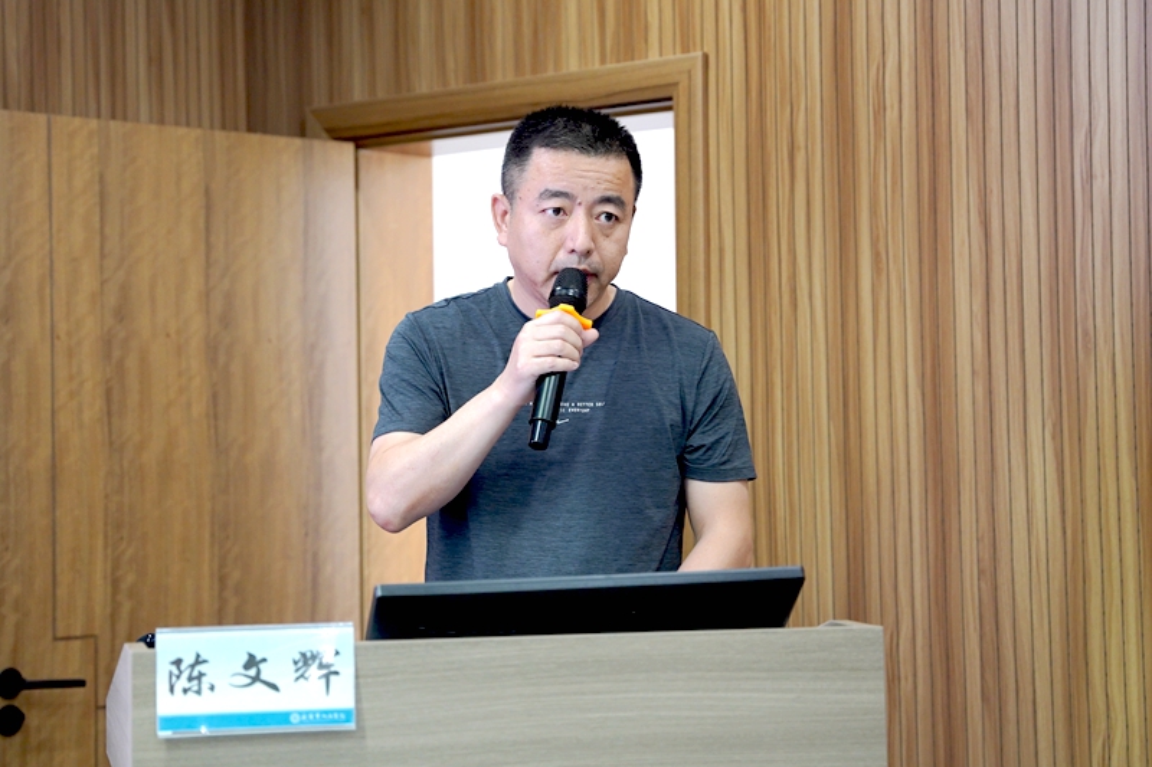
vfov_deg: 22.0
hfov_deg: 32.6
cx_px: 576
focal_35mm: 62
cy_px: 384
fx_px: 1971
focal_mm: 61.6
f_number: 2.8
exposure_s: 1/80
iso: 1000
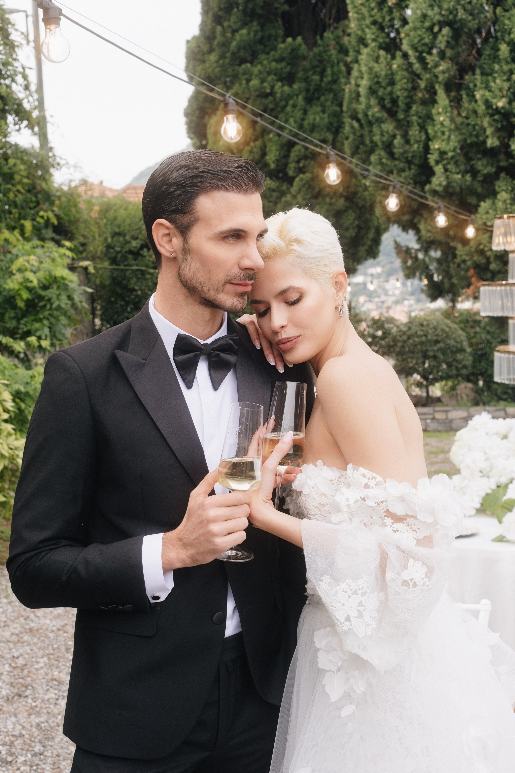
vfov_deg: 39.6
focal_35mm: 50
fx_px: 1073
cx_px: 258
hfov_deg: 27.0
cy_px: 386
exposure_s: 1/250
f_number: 5.6
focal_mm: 33
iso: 250
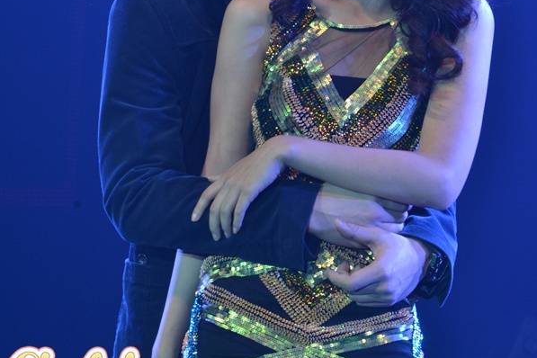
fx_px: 6071
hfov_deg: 5.1
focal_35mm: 407
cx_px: 269
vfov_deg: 3.4
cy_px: 17
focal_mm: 180
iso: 800
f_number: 14
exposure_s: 1/30
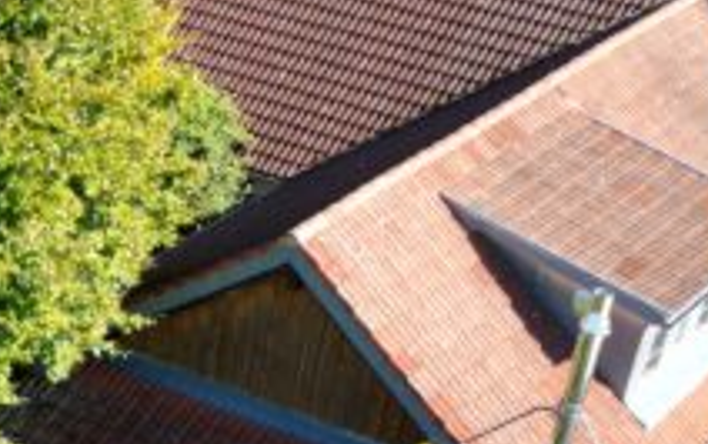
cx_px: -160
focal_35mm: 92
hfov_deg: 20.9
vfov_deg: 13.2
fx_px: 1777
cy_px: 718
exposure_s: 1/1000
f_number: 1.7
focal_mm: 6.72
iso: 100
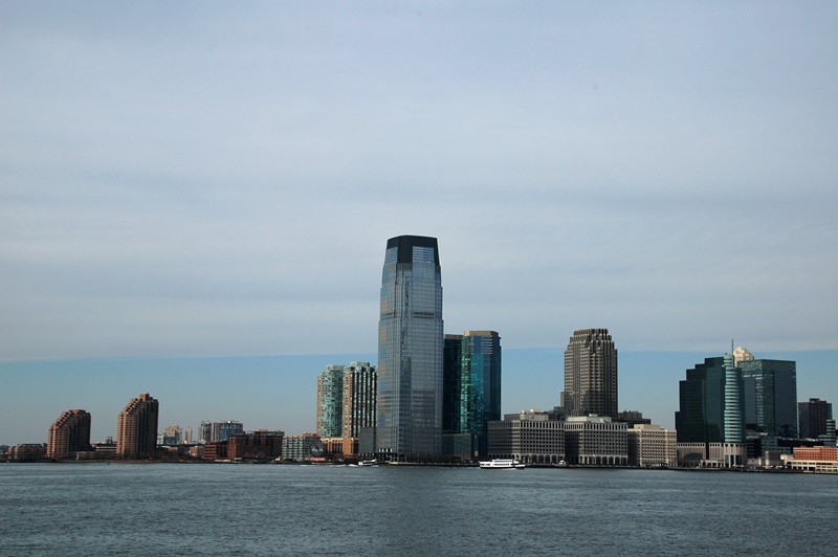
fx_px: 1465
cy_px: 278
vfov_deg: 21.5
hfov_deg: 31.9
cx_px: 419
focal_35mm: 63
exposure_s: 1/400
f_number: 11
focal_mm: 42
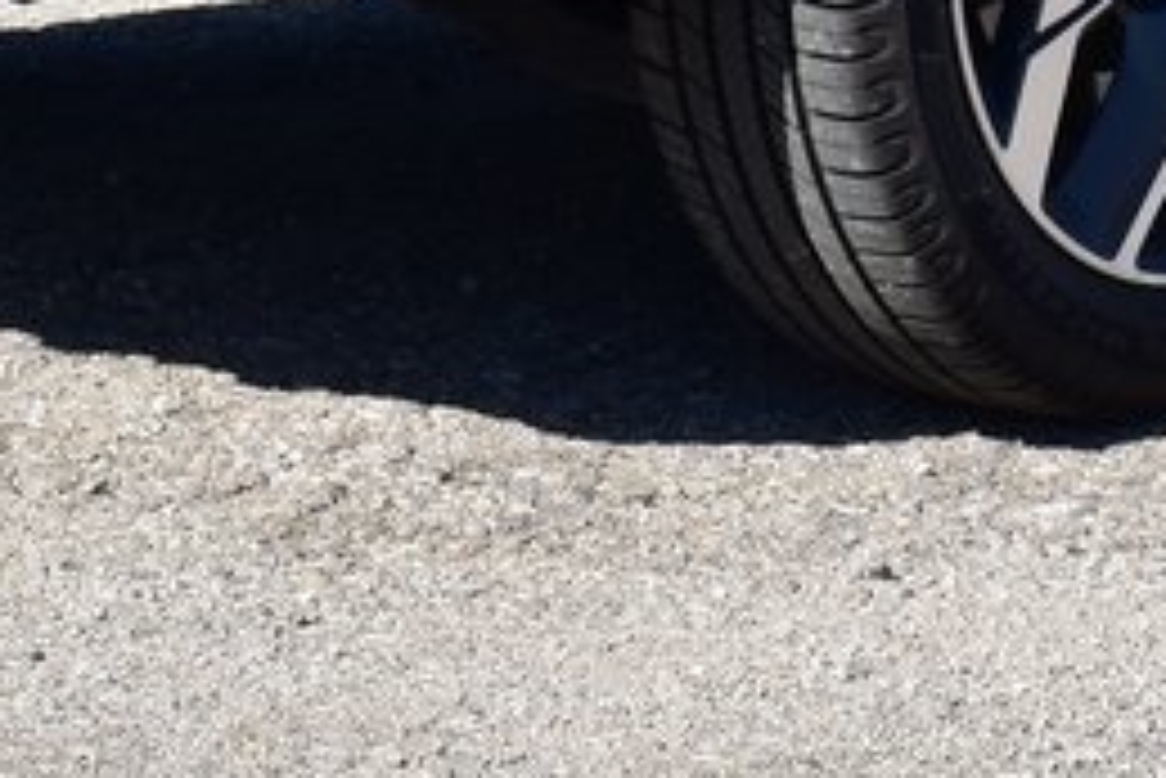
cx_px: 981
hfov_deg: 11.1
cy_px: -681
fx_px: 5962
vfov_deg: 7.2
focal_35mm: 184
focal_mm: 31
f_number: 11
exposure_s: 1/400
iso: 400
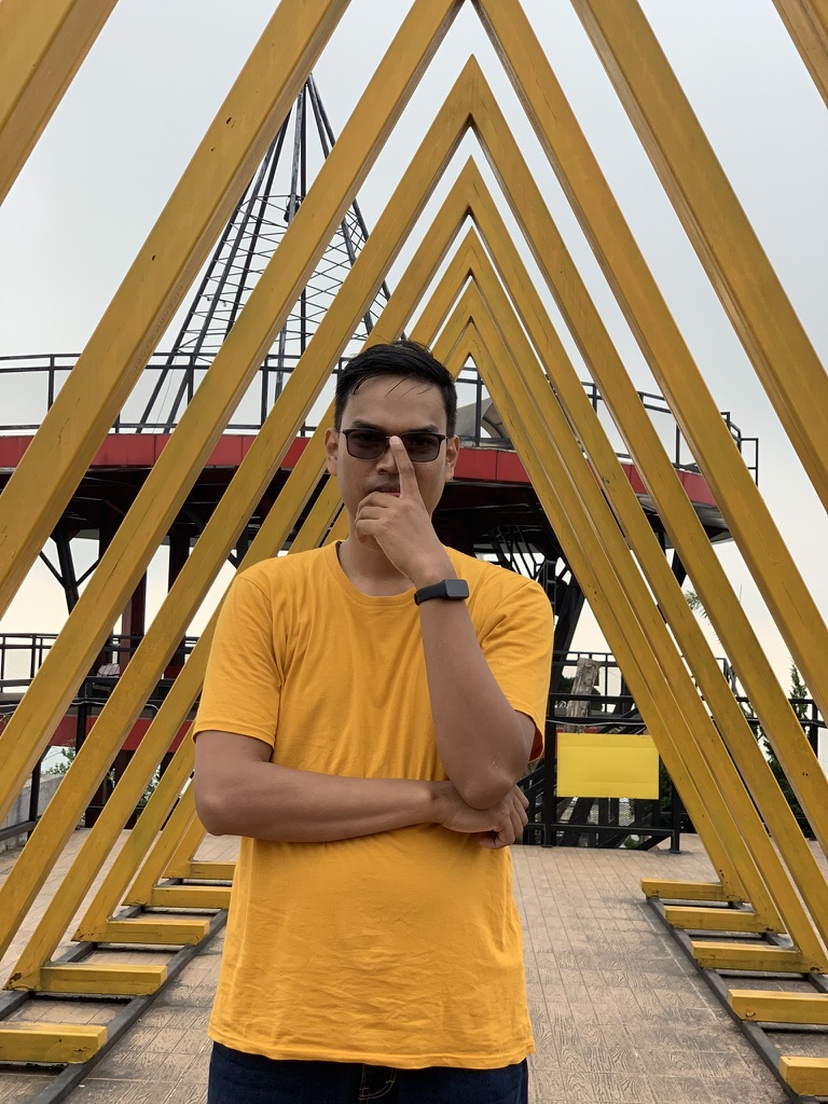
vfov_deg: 36.8
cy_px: 552
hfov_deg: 28.0
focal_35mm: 52
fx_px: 1658
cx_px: 414
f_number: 2.4
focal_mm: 6
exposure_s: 1/122
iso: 25
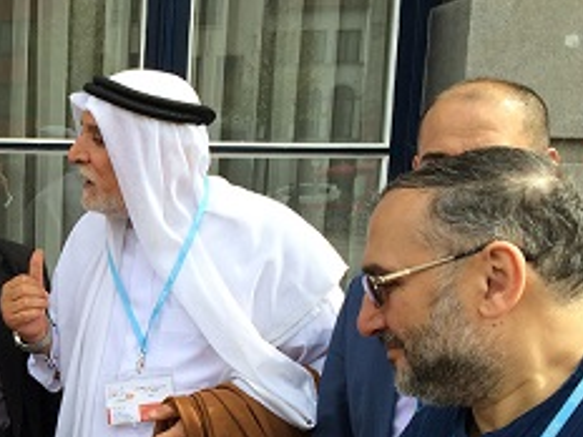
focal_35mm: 71
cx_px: -52
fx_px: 1196
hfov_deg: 25.5
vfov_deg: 20.5
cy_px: 337
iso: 32
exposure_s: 1/820
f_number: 2.2
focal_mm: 4.12
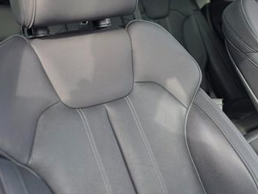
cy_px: 55
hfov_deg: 40.9
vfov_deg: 31.1
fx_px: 343
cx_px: 162
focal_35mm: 46
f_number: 1.7
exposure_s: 1/180
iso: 32
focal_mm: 6.3
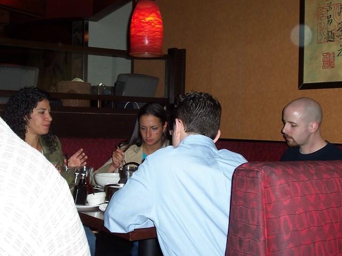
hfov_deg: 33.8
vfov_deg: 25.7
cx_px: 171
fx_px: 563
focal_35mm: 57
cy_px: 128
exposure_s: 1/60
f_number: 3.4
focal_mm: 8.6
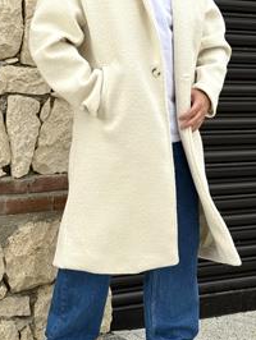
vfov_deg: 23.3
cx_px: 148
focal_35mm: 84
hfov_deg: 17.6
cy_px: 153
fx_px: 827
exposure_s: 1/906
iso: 64
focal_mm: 6.76
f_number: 1.78
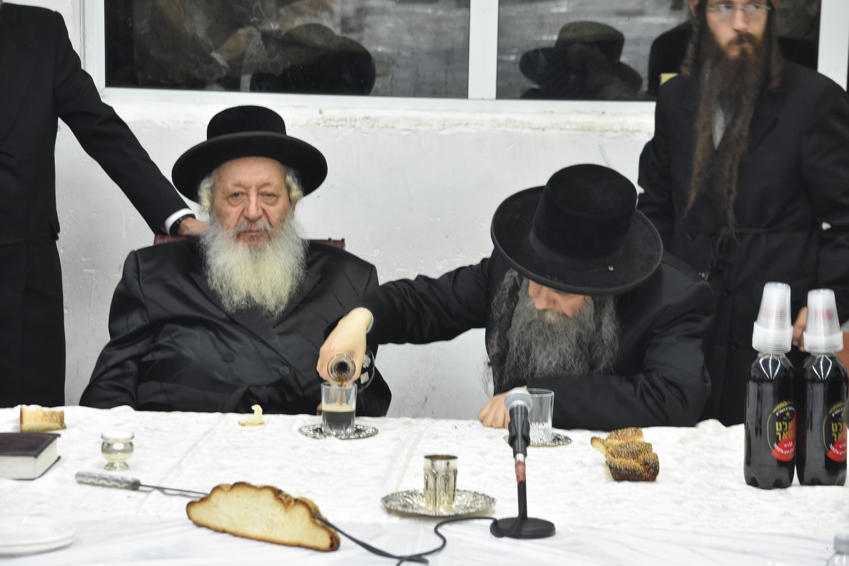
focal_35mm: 150
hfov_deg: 13.7
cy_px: 283
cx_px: 424
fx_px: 3537
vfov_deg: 9.1
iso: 1600
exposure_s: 1/60
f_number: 5.6
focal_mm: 100
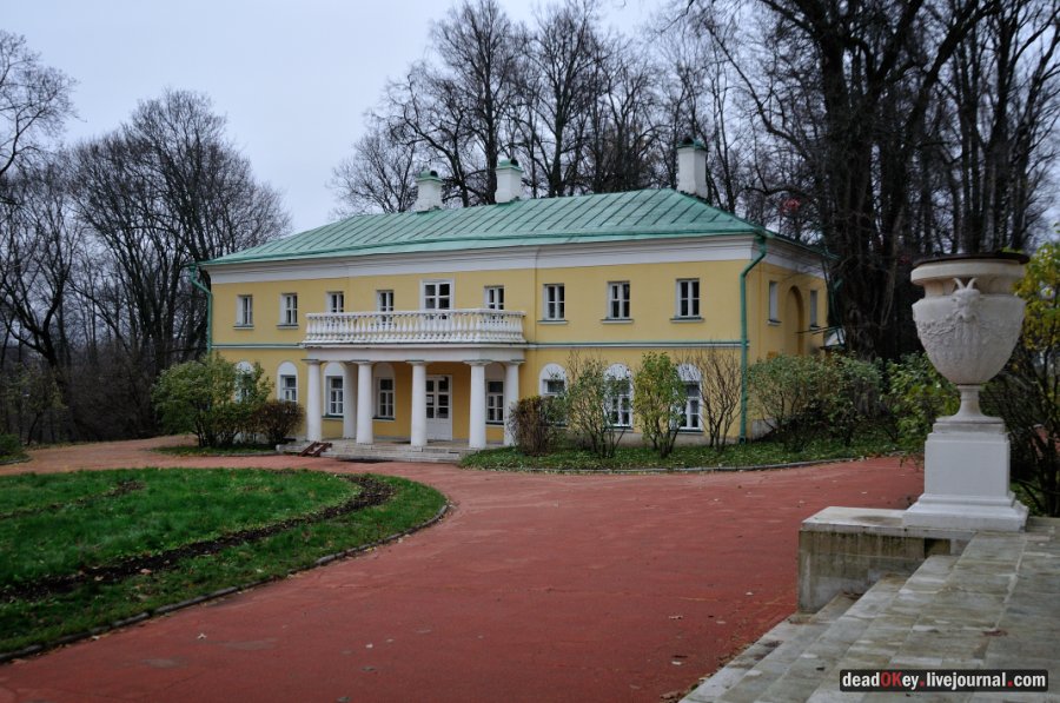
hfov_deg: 53.2
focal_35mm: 36
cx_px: 530
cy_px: 352
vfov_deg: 36.8
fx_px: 1058
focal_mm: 24
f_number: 5.6
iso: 500
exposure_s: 1/125
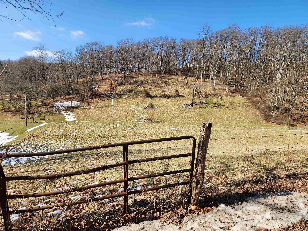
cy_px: 116
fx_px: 205
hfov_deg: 73.9
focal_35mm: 23
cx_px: 154
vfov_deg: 58.9
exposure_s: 1/1041
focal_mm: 5.4
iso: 20
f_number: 1.8
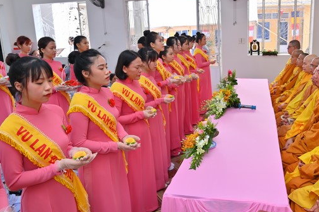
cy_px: 88
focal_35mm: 31
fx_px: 275
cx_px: 200
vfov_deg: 42.2
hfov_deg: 59.5
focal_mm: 24
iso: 400
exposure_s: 1/125
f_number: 5.6
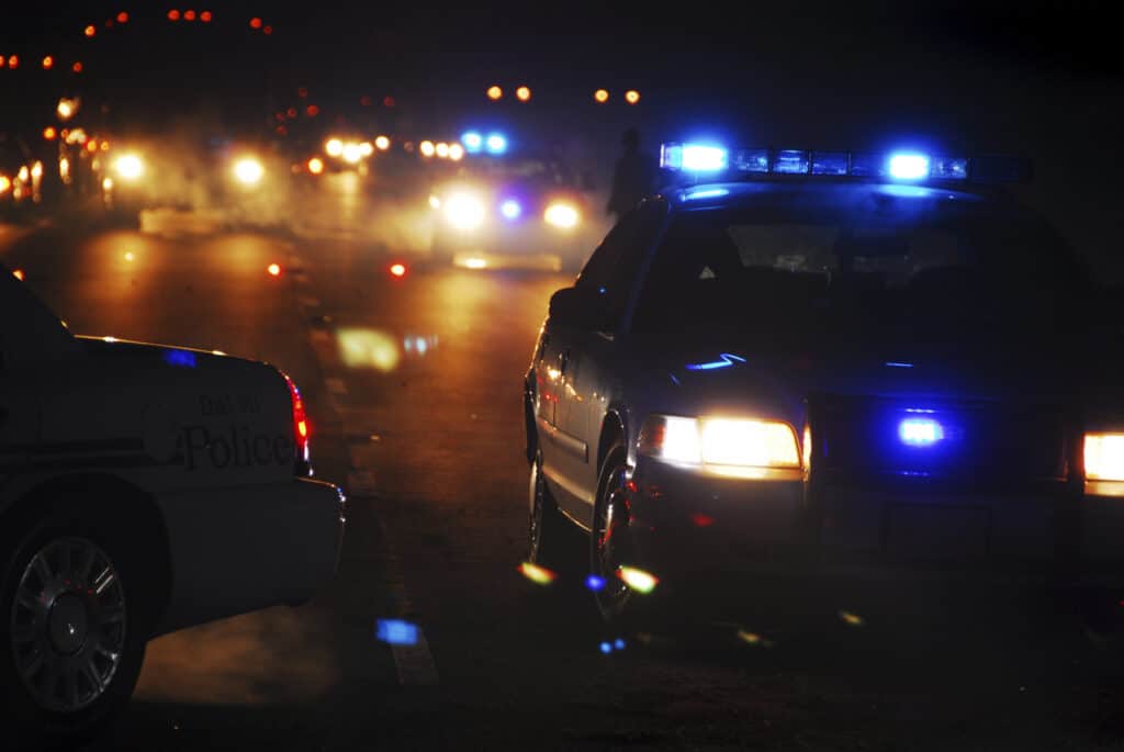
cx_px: 562
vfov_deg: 5.4
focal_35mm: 255
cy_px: 376
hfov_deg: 8.1
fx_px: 7969
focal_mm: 170
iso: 200
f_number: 5.6
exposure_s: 1/8
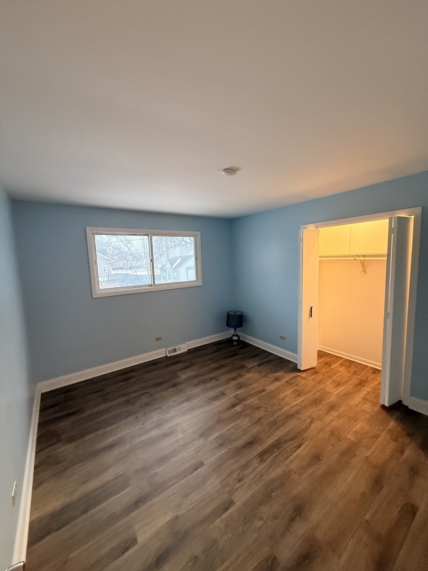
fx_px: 231
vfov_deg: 102.1
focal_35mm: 14
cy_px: 286
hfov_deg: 85.7
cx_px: 214
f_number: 2.2
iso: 640
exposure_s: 1/120
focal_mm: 2.22
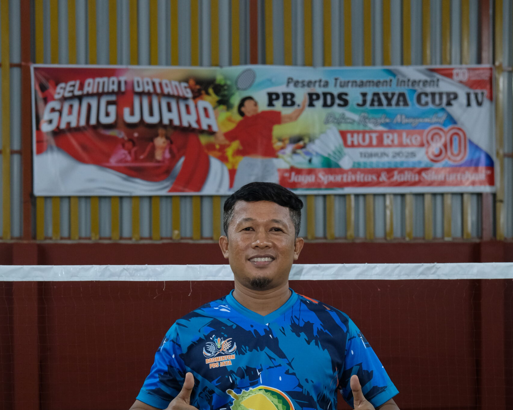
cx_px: 257
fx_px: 1139
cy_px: 341
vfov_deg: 20.2
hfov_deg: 25.4
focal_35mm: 75
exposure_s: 1/125
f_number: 4
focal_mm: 35
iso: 2000
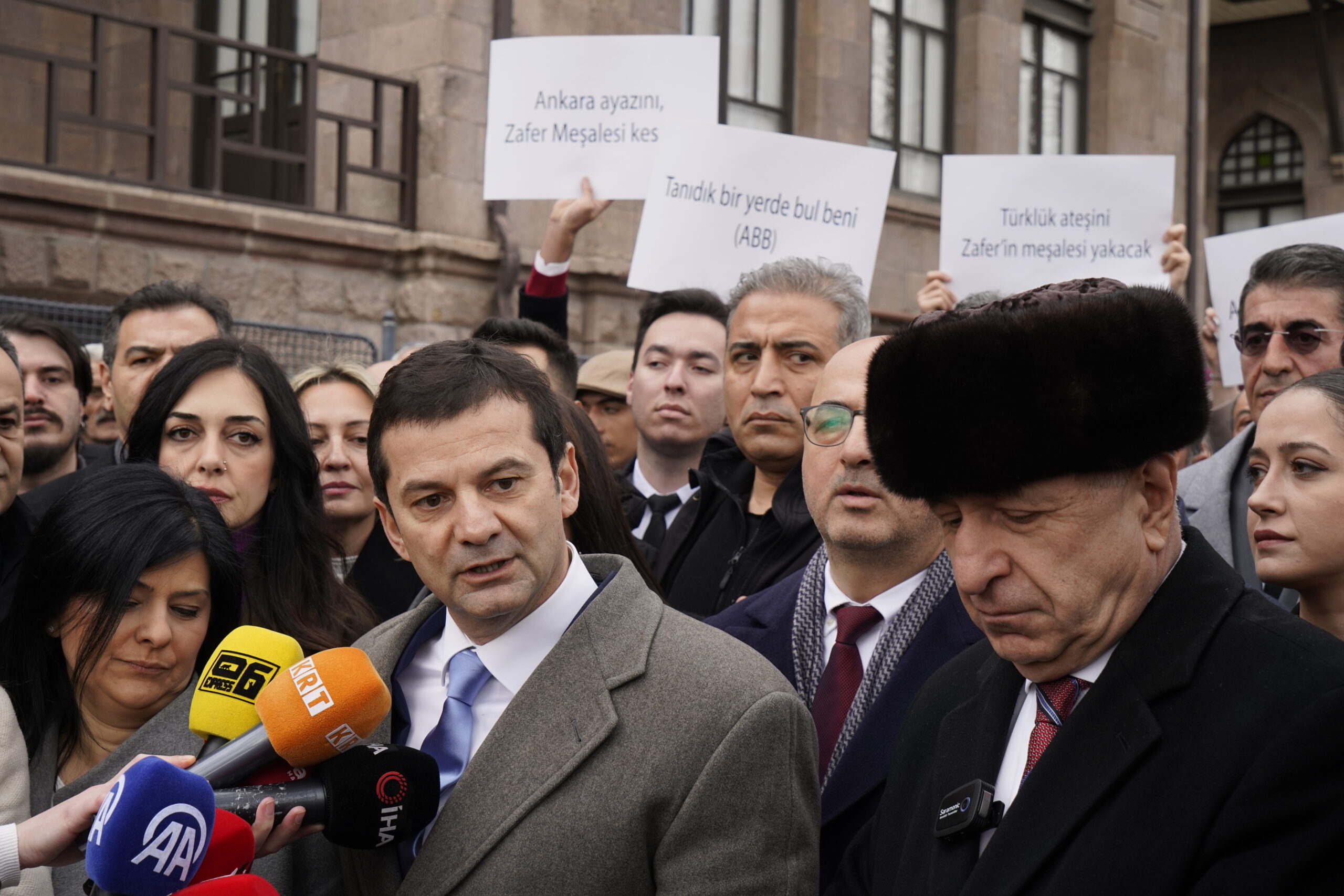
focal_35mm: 49
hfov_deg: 40.3
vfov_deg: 27.5
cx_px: 672
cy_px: 448
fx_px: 1829
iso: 250
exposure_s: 1/125
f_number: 8
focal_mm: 49
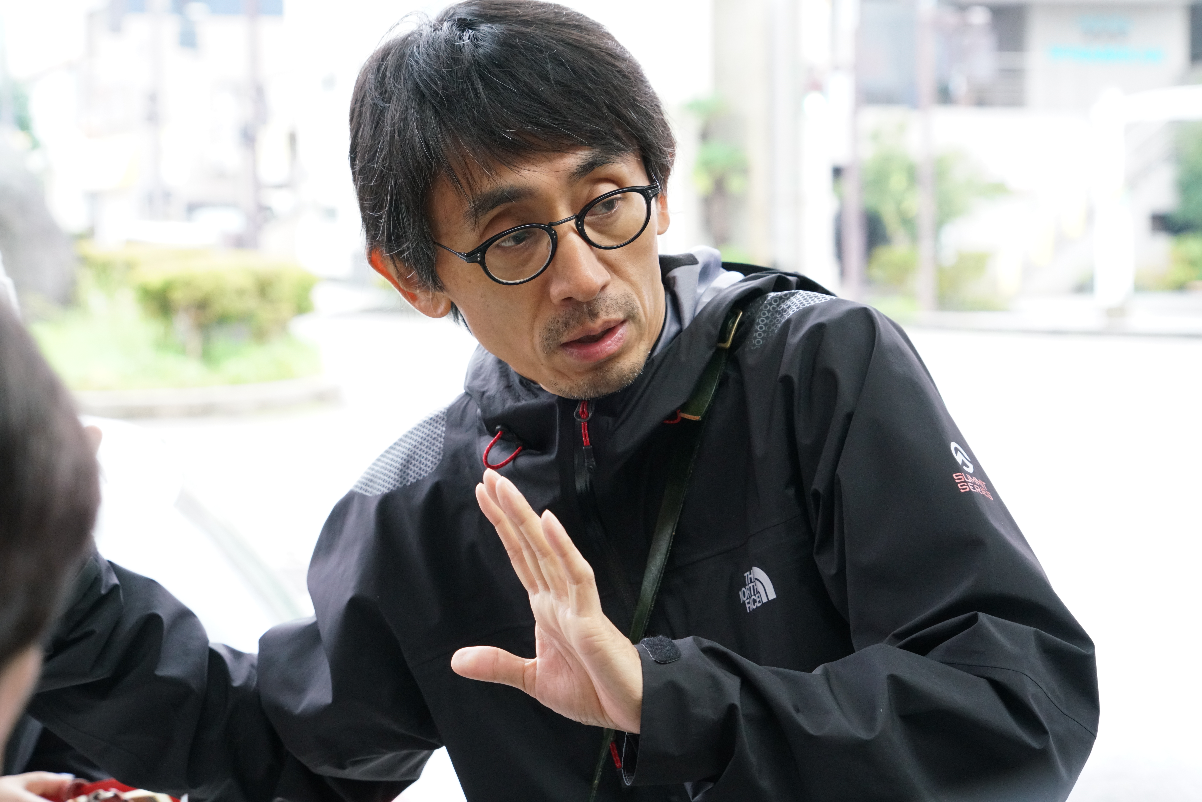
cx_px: 601
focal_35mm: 83
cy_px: 401
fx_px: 2772
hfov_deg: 24.5
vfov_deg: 16.5
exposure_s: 1/125
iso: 4000
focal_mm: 83
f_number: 7.1
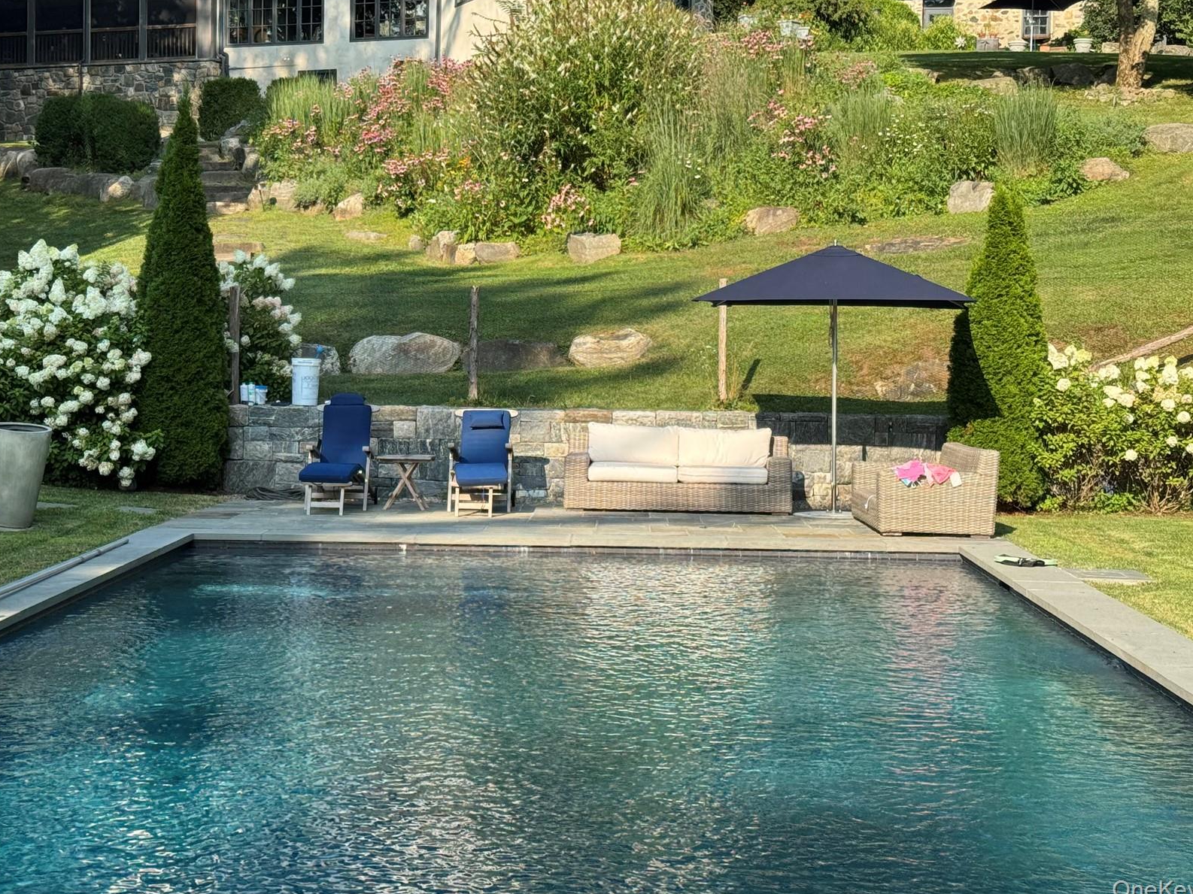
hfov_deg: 31.1
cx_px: 495
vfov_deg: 23.6
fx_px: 2136
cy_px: 330
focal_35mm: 62
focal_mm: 6.76
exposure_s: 1/1724
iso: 64
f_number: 1.78
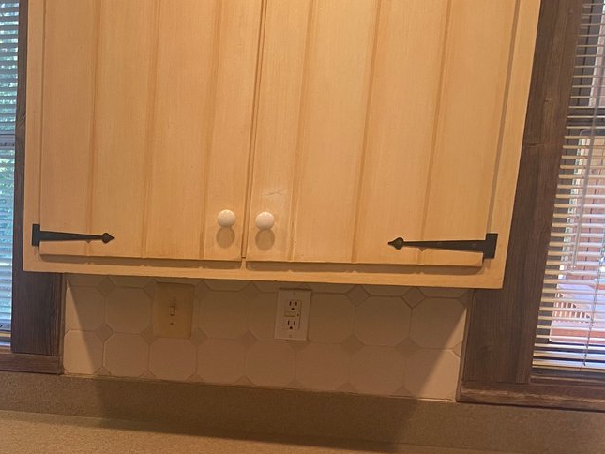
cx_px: -52
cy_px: 427
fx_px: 1066
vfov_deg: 23.3
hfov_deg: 28.8
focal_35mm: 61
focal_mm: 4.25
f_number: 1.8
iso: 100
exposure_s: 1/60
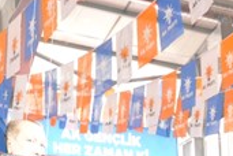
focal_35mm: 137
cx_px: 232
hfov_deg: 14.7
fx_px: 887
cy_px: 226
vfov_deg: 9.7
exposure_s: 1/60
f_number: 4.5
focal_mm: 24
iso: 2800
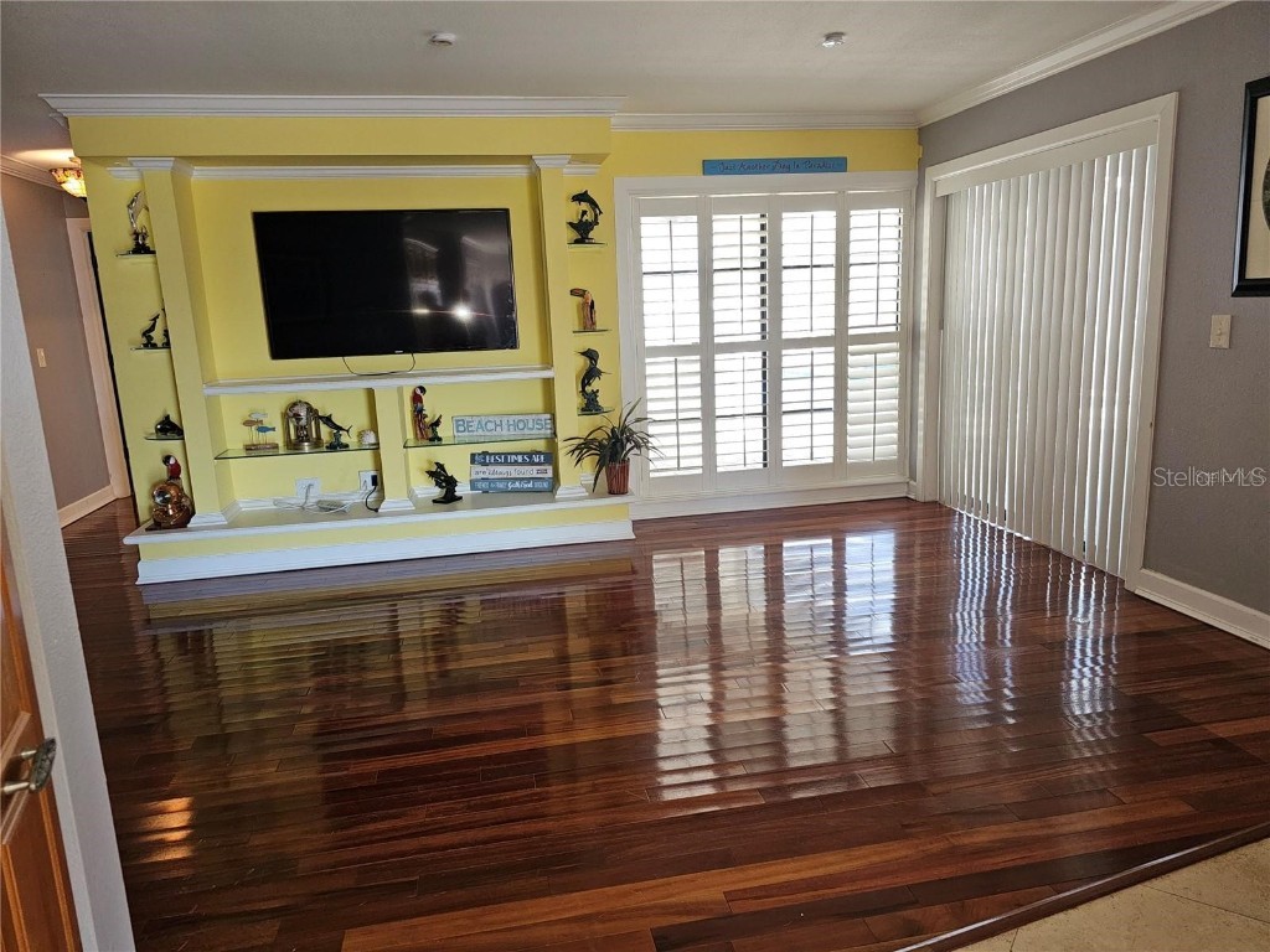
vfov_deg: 58.9
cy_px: 476
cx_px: 635
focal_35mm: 23
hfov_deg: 73.9
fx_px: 844
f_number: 1.7
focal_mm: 6.3
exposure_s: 1/60
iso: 100
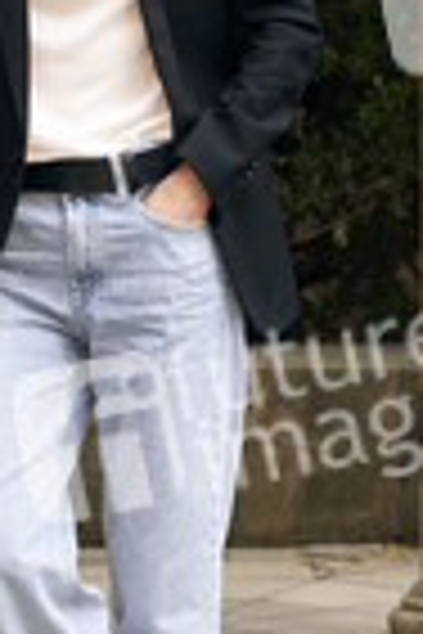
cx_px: -166
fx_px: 4388
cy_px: 193
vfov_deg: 8.3
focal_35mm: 249
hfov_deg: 5.5
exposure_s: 1/160
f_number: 5.6
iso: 100
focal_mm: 88
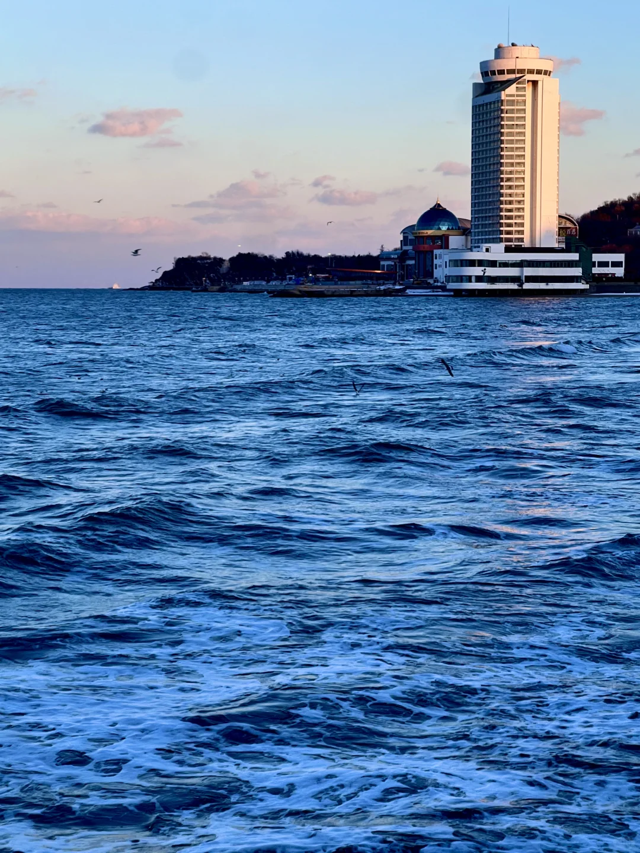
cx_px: 320
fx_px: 1898
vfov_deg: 25.3
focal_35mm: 77
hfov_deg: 19.1
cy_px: 426
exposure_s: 1/121
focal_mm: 9
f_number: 2.8
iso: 25
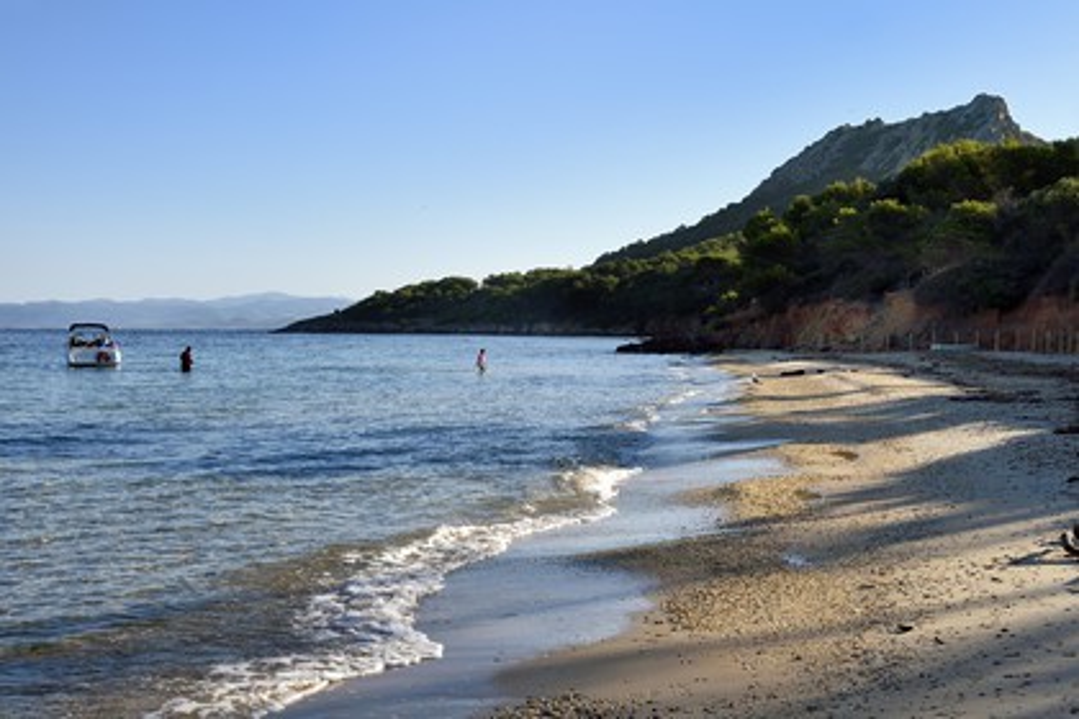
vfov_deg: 27.0
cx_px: 540
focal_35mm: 50
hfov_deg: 39.6
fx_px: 1498
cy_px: 360
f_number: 13
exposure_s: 1/250
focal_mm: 50
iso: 200
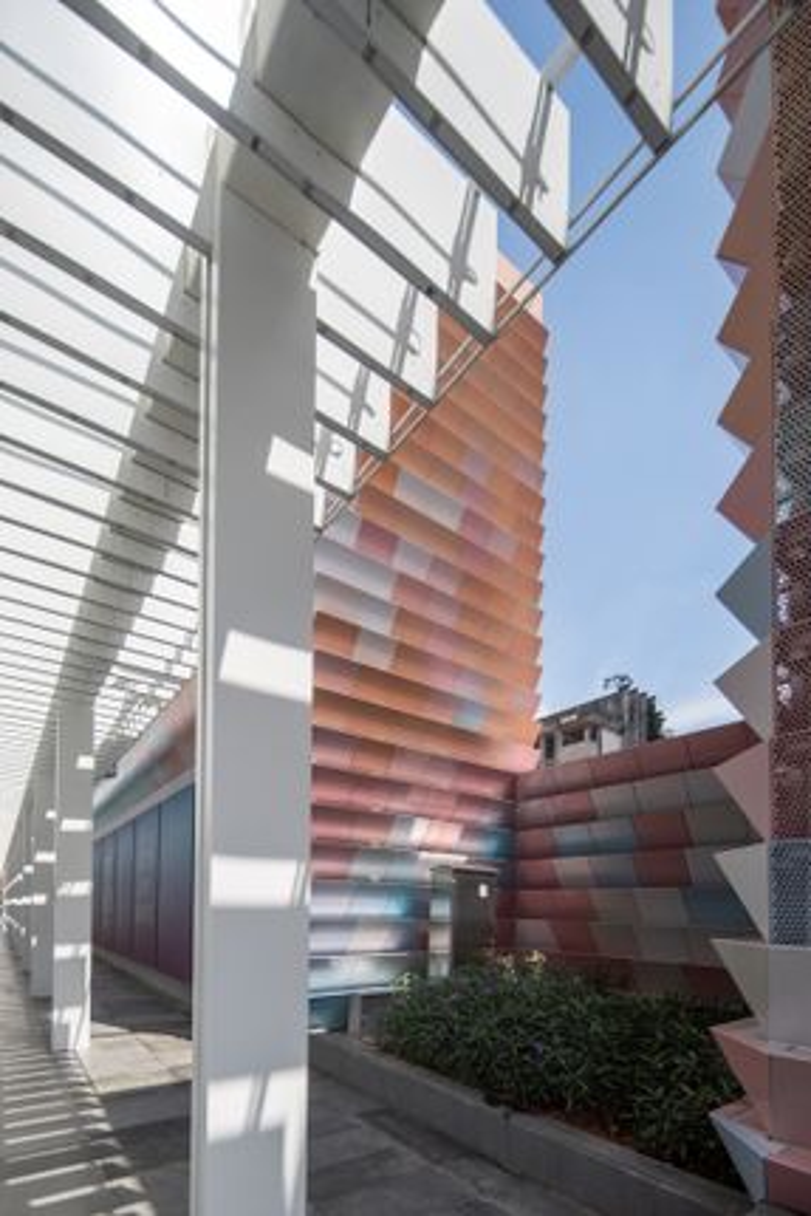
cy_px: 608
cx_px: 406
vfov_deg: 100.4
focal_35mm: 15
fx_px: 506
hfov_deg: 77.4
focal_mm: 15
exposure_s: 1/200
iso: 100
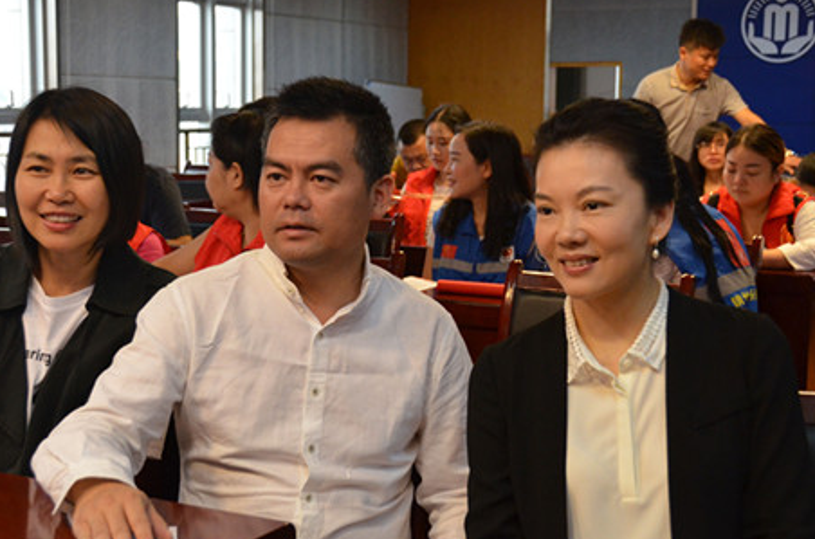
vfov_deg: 21.9
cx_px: 389
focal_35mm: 62
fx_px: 1393
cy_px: 245
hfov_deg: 32.6
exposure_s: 1/100
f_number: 5
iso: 2000
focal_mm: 31
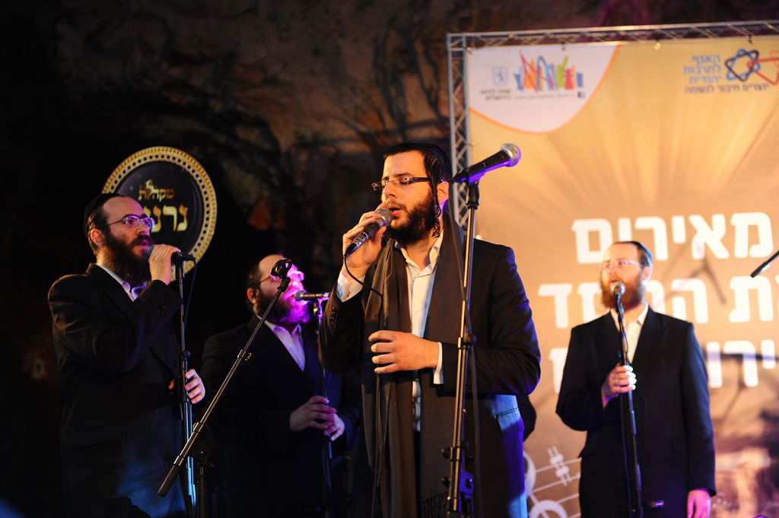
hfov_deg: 28.9
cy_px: 259
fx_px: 1513
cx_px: 390
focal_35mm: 70
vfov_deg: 19.4
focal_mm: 70
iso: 1600
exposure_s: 1/100
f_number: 3.2
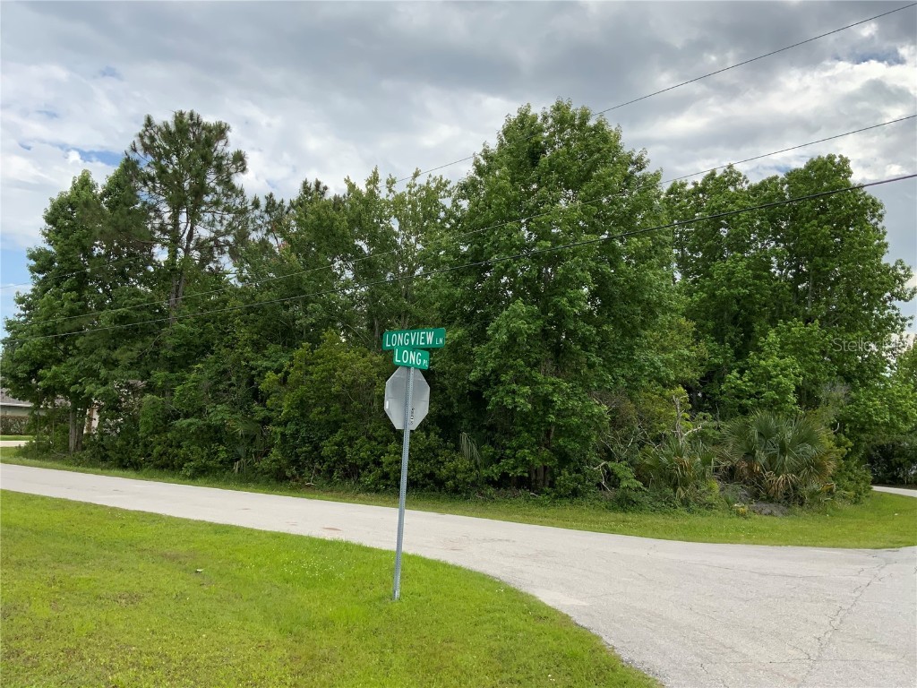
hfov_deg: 61.7
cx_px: 458
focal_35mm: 29
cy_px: 344
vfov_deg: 48.2
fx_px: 768
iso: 16
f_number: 1.8
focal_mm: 3
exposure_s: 1/1121
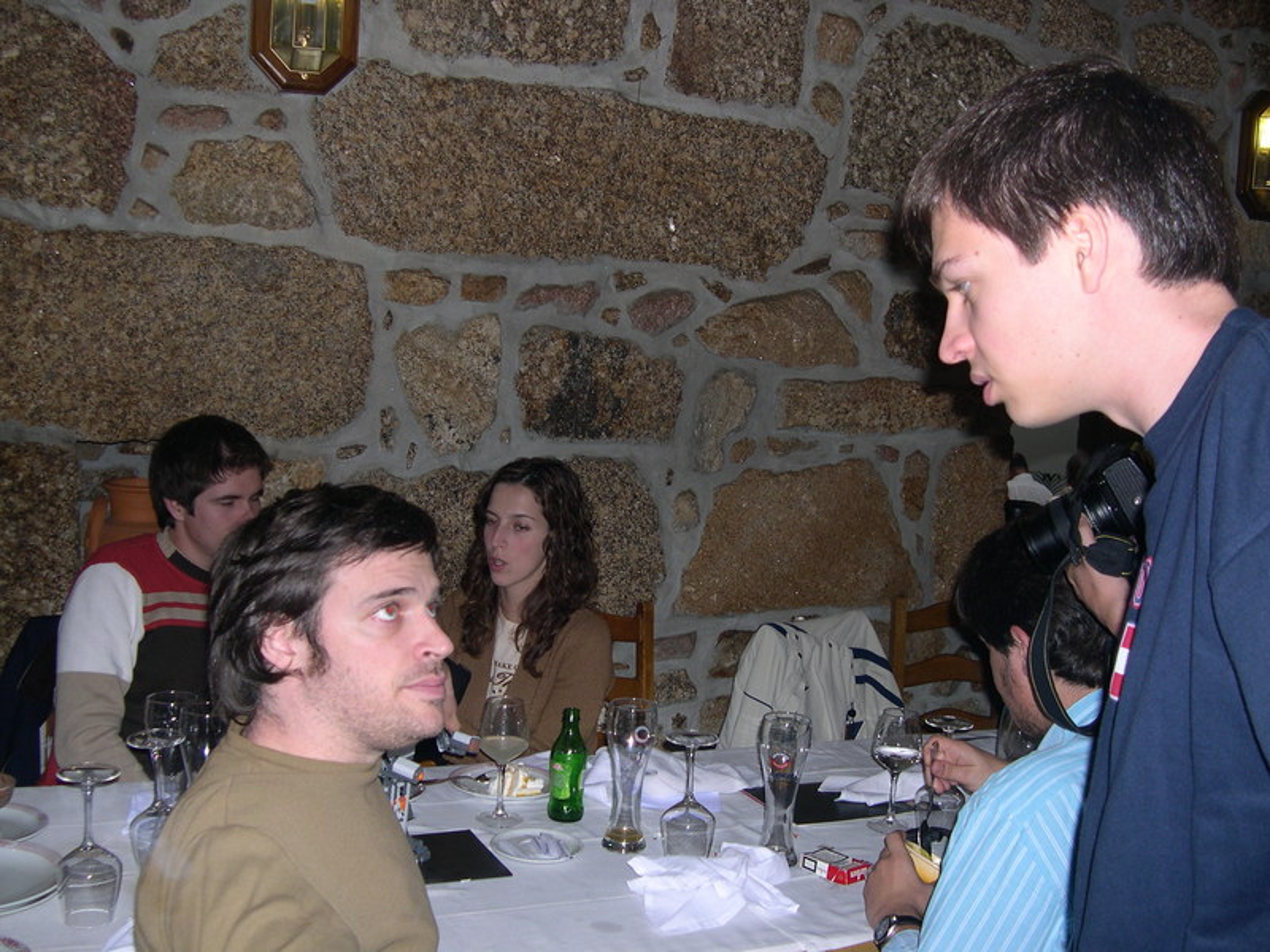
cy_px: 476
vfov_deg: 37.7
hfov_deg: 49.0
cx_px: 635
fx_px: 1394
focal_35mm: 38
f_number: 2.8
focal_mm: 8
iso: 104
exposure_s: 1/60
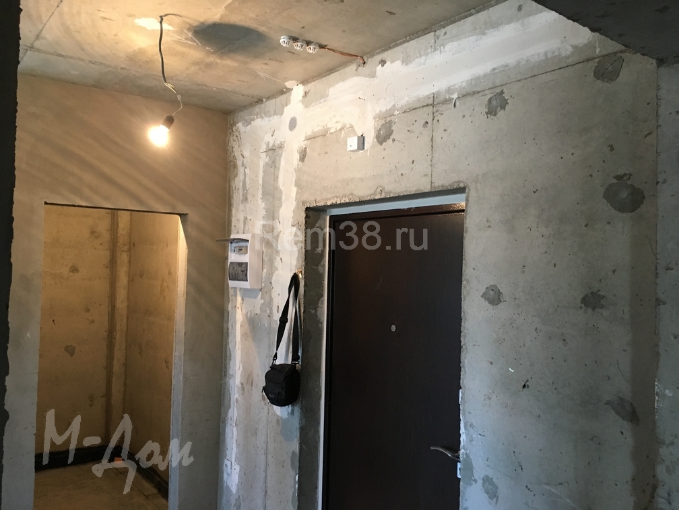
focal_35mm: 29
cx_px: 340
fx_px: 569
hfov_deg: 61.7
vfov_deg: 48.2
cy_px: 255
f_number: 2.2
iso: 160
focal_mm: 4.15
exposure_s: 1/33
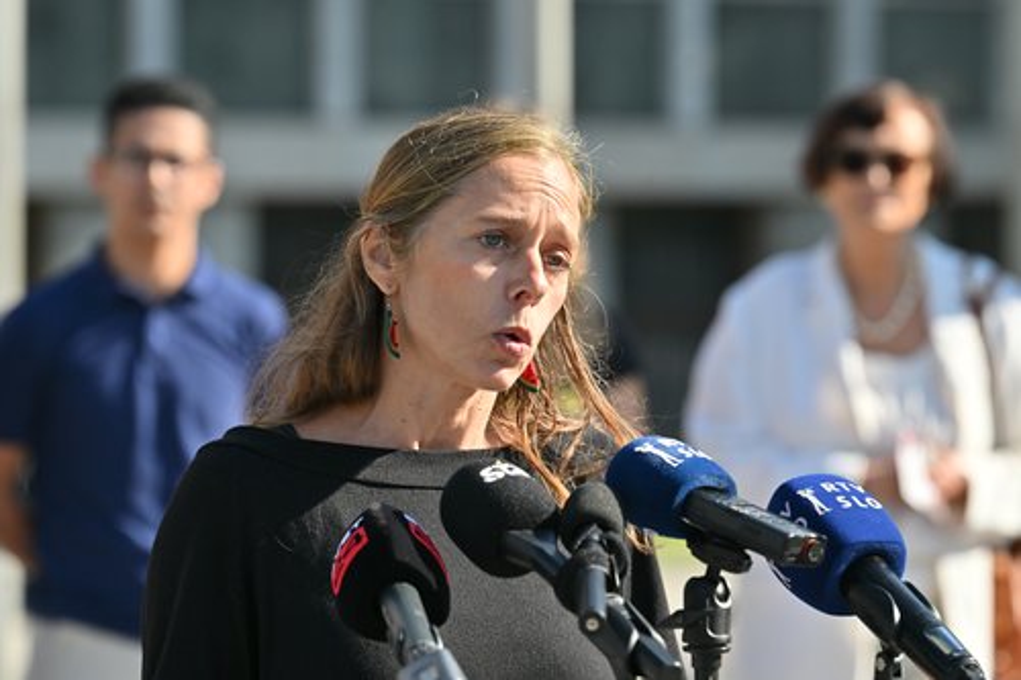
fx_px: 5670
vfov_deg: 6.9
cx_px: 510
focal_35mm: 200
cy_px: 340
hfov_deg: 10.3
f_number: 5.6
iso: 320
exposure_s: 1/1600
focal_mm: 200
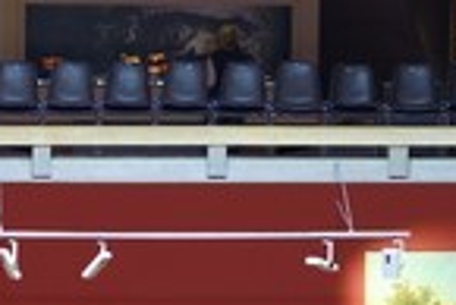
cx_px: 79
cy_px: 340
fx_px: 2574
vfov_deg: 6.7
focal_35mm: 203
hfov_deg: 10.1
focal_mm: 70
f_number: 5.6
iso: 800
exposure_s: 1/20
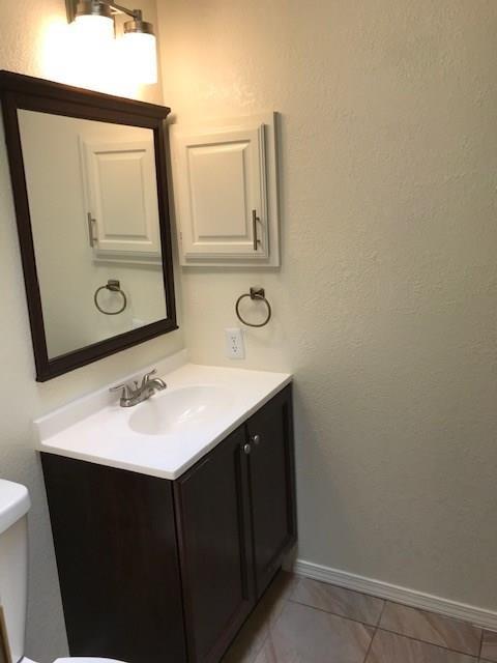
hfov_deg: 49.7
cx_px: 248
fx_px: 536
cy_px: 332
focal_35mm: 28
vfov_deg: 63.4
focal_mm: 3.99
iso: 40
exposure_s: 1/120
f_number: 1.8
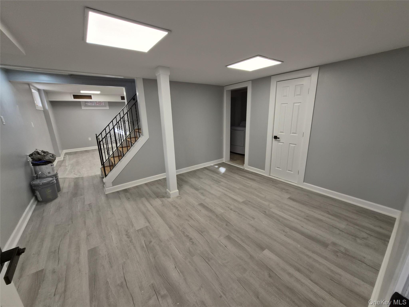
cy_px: 154
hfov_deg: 106.2
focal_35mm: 13
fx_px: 154
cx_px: 204
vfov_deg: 89.9
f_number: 2.2
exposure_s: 1/60
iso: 50
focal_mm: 1.7
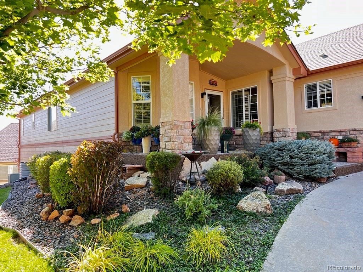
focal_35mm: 26
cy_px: 136
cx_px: 182
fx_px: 273
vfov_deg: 53.1
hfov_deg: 67.3
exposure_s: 1/135
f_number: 1.5
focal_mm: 5.7
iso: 64
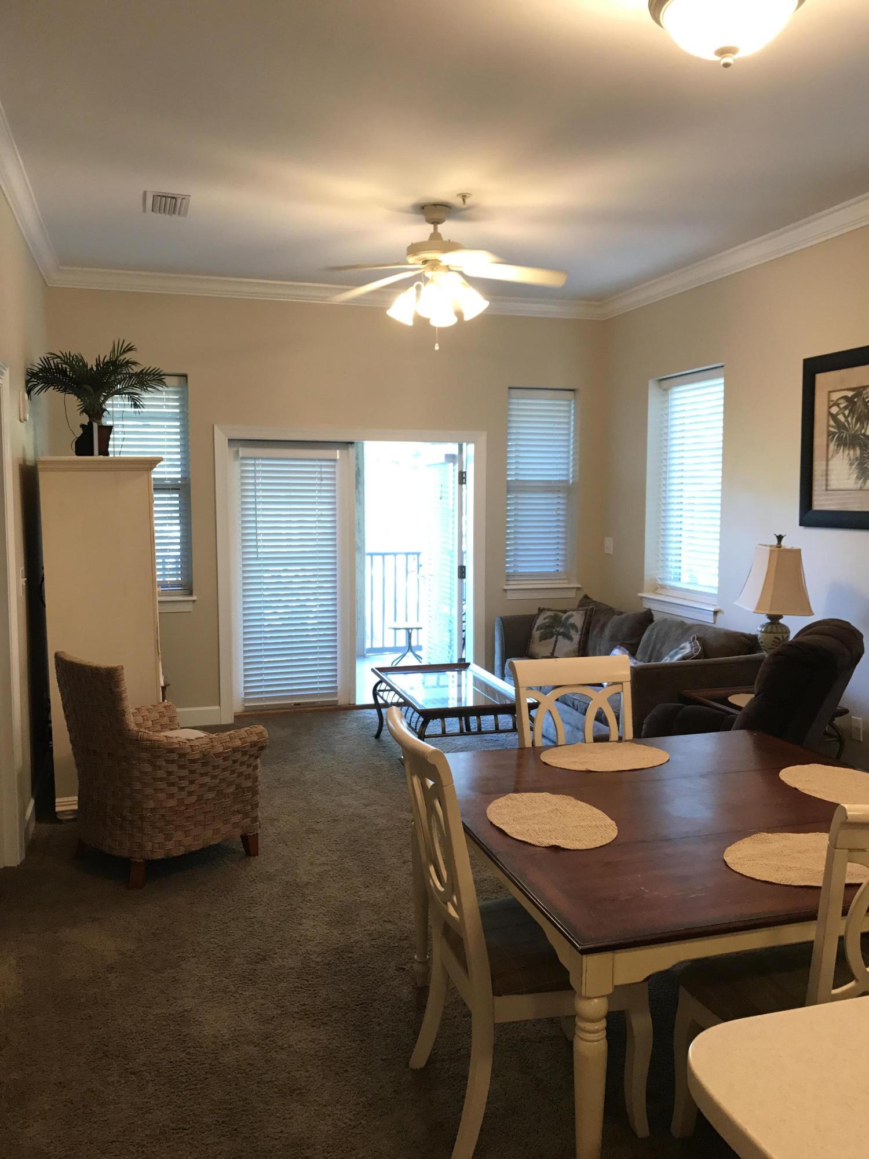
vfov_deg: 63.4
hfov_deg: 49.7
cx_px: 434
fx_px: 937
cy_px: 580
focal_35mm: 28
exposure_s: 1/30
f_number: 1.8
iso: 80
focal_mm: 3.99
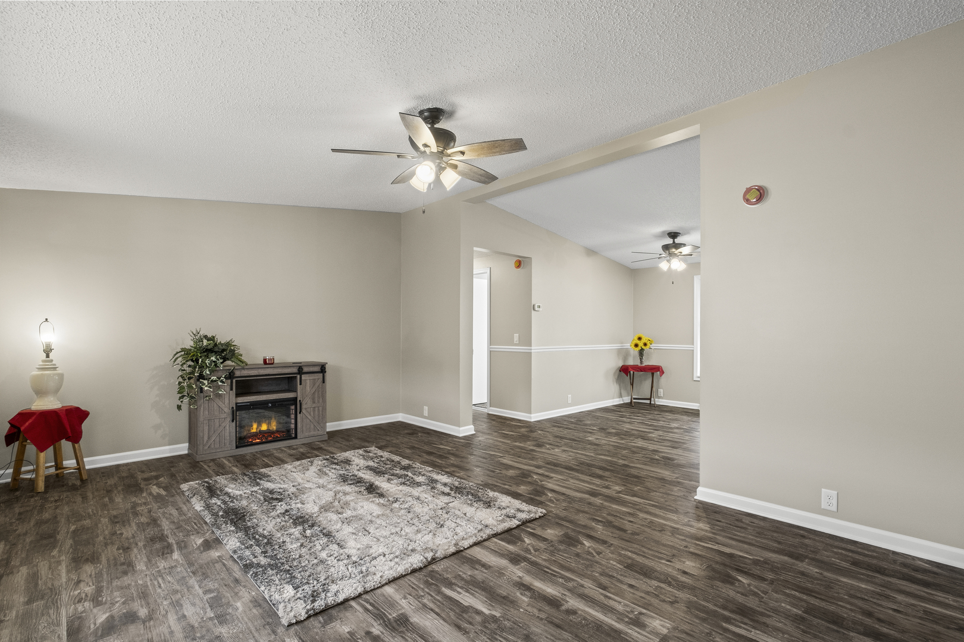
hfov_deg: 96.7
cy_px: 321
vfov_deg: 73.7
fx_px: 428
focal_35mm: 16
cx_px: 482
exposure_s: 1/1.43
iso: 400
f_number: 8
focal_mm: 10.5
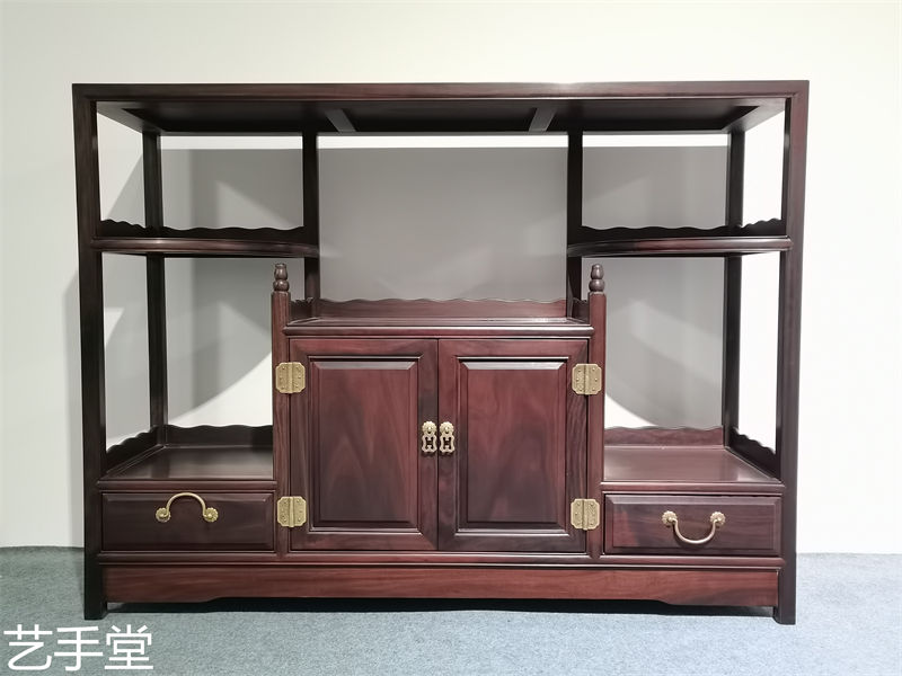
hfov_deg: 55.4
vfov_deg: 42.9
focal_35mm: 33
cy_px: 338
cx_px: 451
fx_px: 860
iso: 500
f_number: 1.8
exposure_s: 1/33.3
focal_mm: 5.58
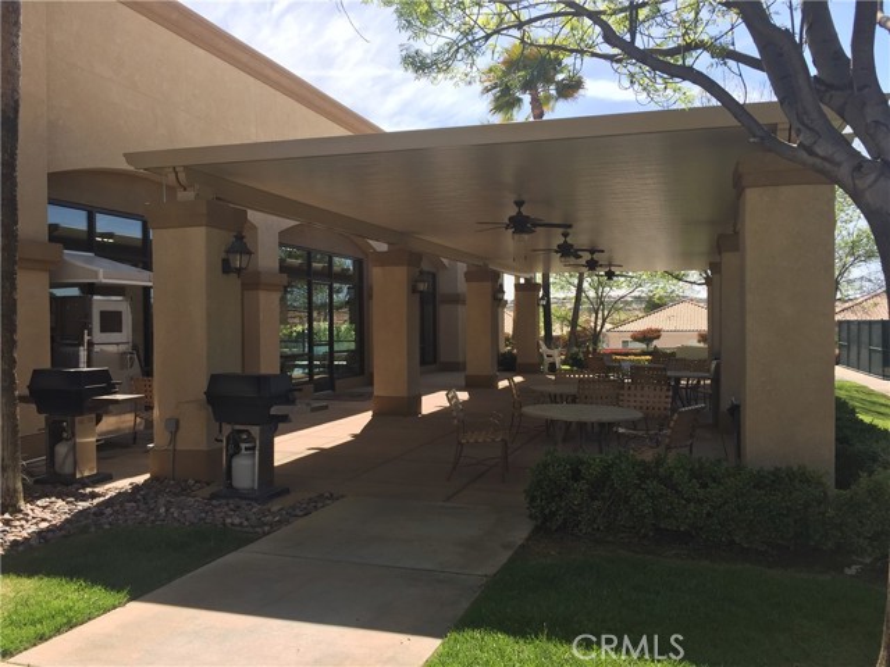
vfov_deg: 48.2
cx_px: 445
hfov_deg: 61.7
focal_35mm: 29
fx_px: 746
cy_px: 334
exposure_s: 1/1068
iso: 32
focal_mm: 4.15
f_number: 2.2
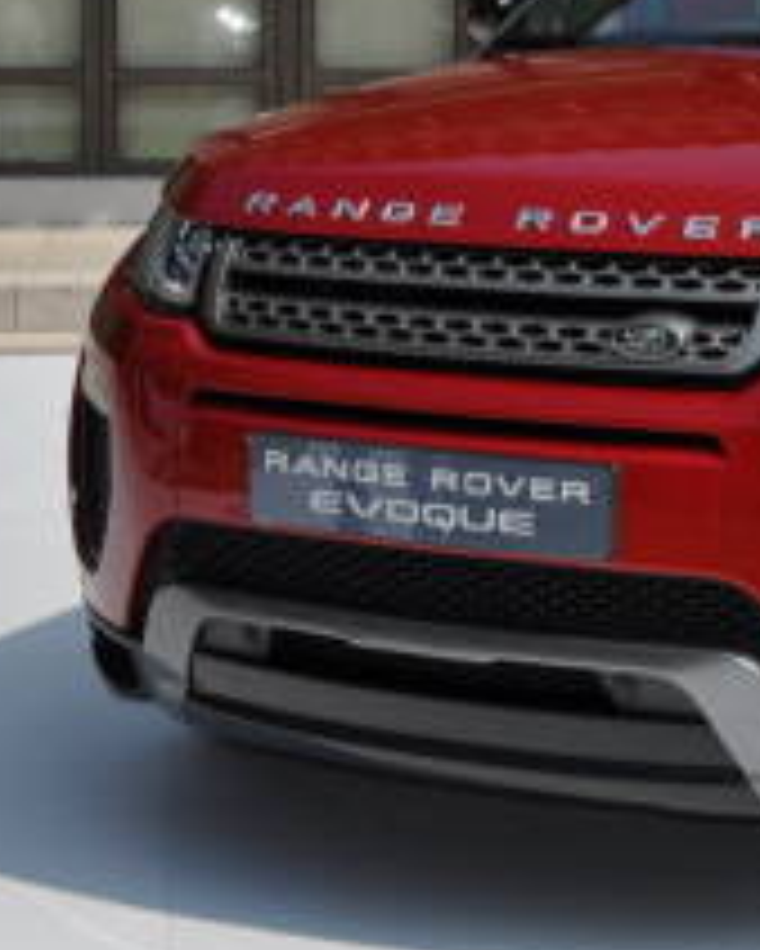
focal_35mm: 88
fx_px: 2472
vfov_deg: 21.4
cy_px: 178
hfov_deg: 16.6
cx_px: 949
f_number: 16
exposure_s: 1/200
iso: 200
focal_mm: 24
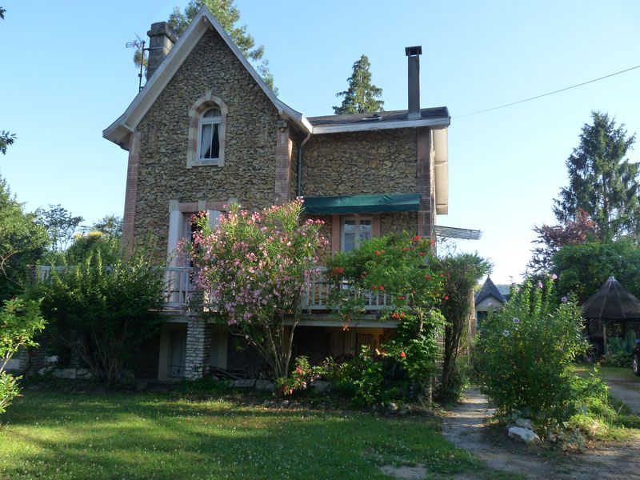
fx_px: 499
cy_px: 240
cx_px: 320
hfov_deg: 65.3
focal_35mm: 27
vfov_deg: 51.4
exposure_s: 1/200
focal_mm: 4.8
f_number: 4
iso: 160
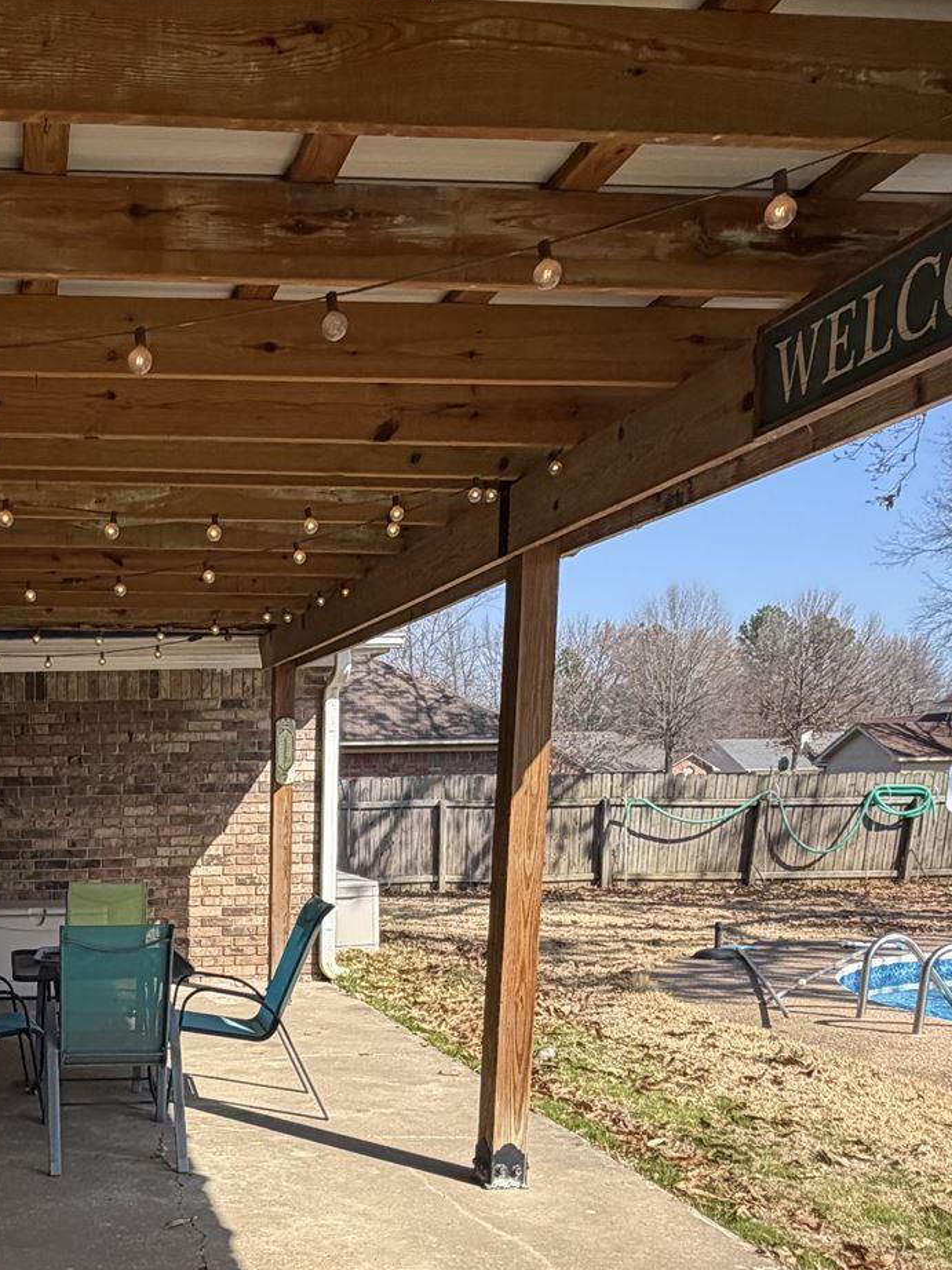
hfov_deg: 37.6
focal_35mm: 35
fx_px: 1284
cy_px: 1018
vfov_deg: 49.5
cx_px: 72
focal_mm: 2.22
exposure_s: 1/770
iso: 40
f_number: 2.2
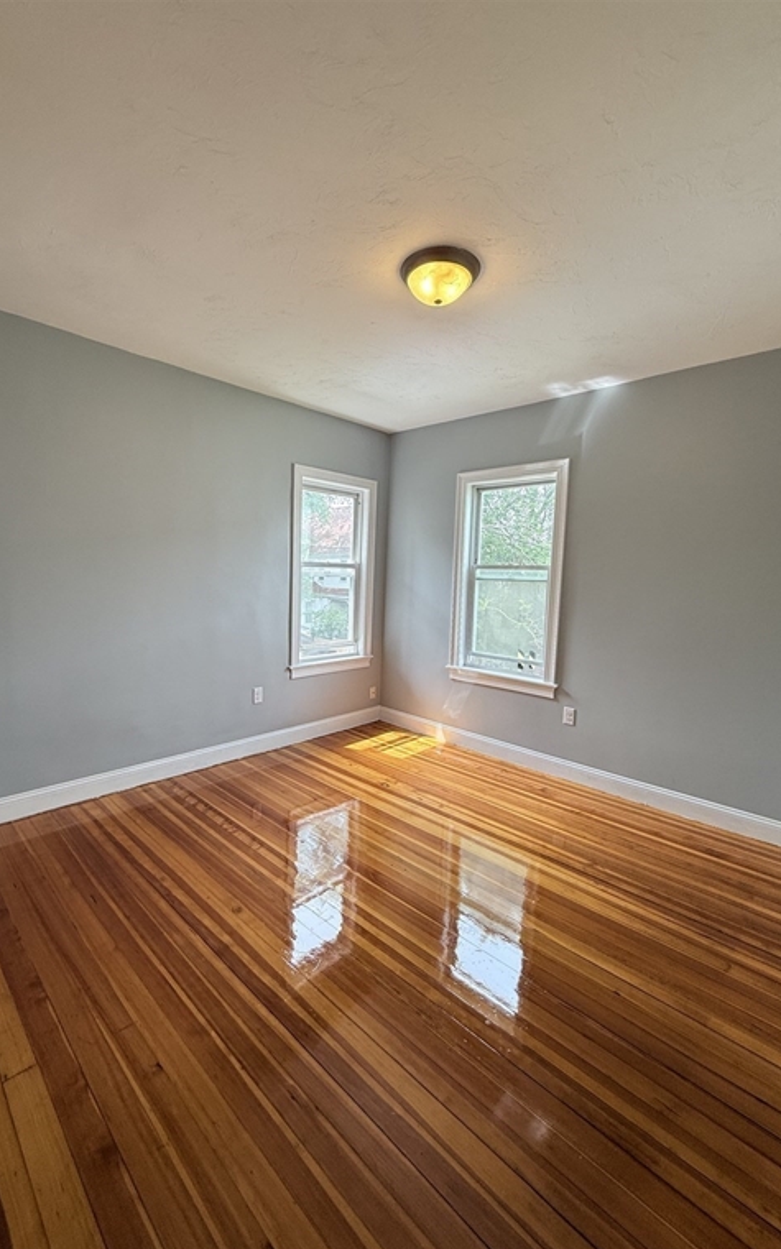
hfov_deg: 74.7
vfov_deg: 101.5
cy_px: 629
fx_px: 511
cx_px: 363
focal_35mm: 15
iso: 64
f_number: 2.2
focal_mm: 2.22
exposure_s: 1/120
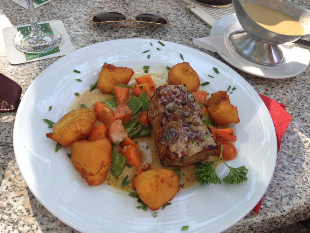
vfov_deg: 40.7
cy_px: 116
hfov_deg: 52.6
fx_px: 313
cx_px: 155
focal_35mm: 35
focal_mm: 4.28
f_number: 2.4
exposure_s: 1/132
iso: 50
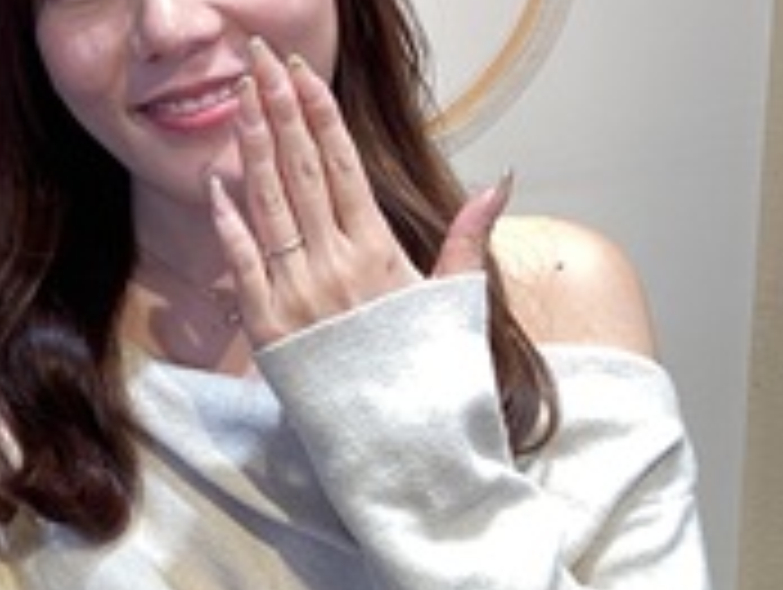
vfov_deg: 18.5
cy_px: 281
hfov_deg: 22.7
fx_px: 1812
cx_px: -112
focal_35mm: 80
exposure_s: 1/50
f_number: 2.4
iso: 64
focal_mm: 3.3
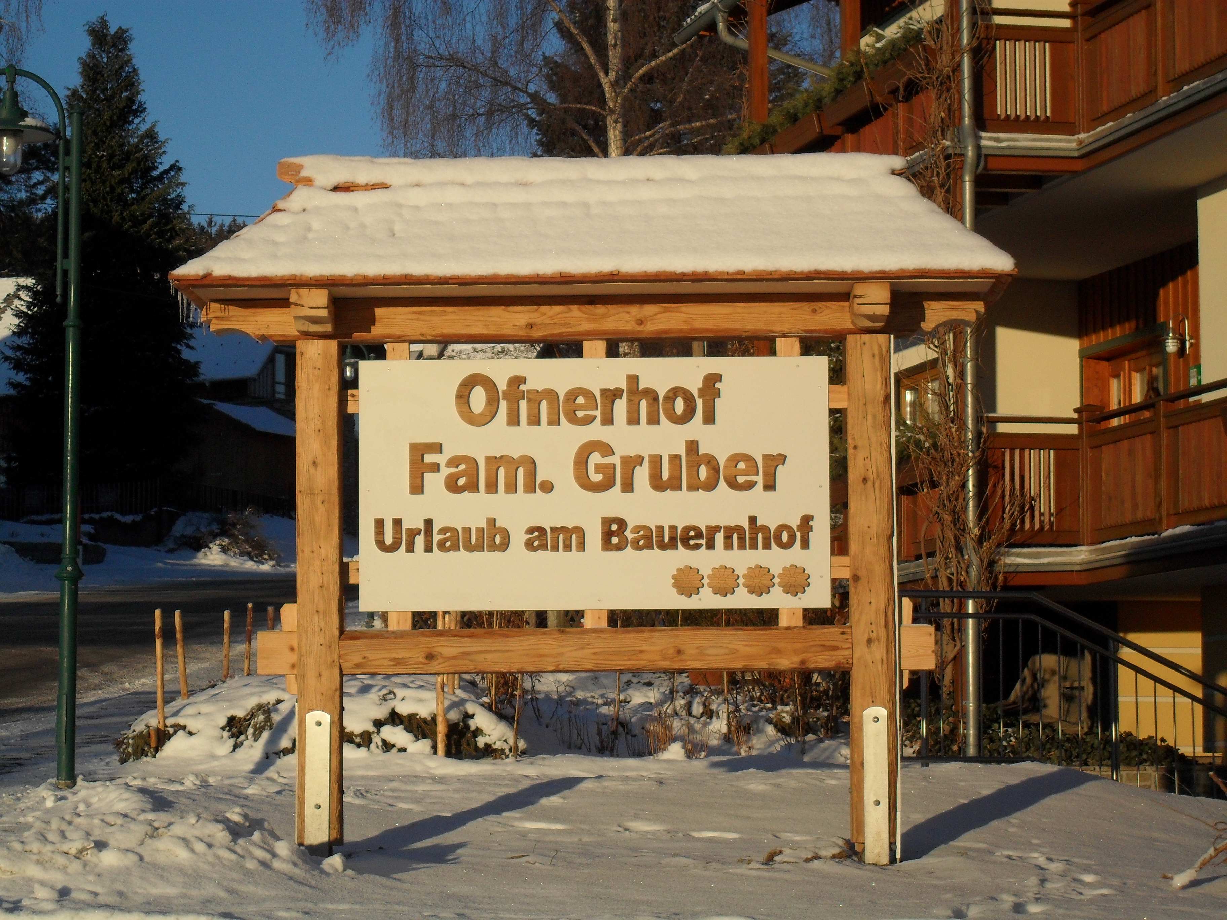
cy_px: 460
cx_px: 614
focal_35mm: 105
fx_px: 3722
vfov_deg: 14.1
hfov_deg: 18.7
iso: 100
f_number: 5.2
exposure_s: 1/500
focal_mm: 18.6
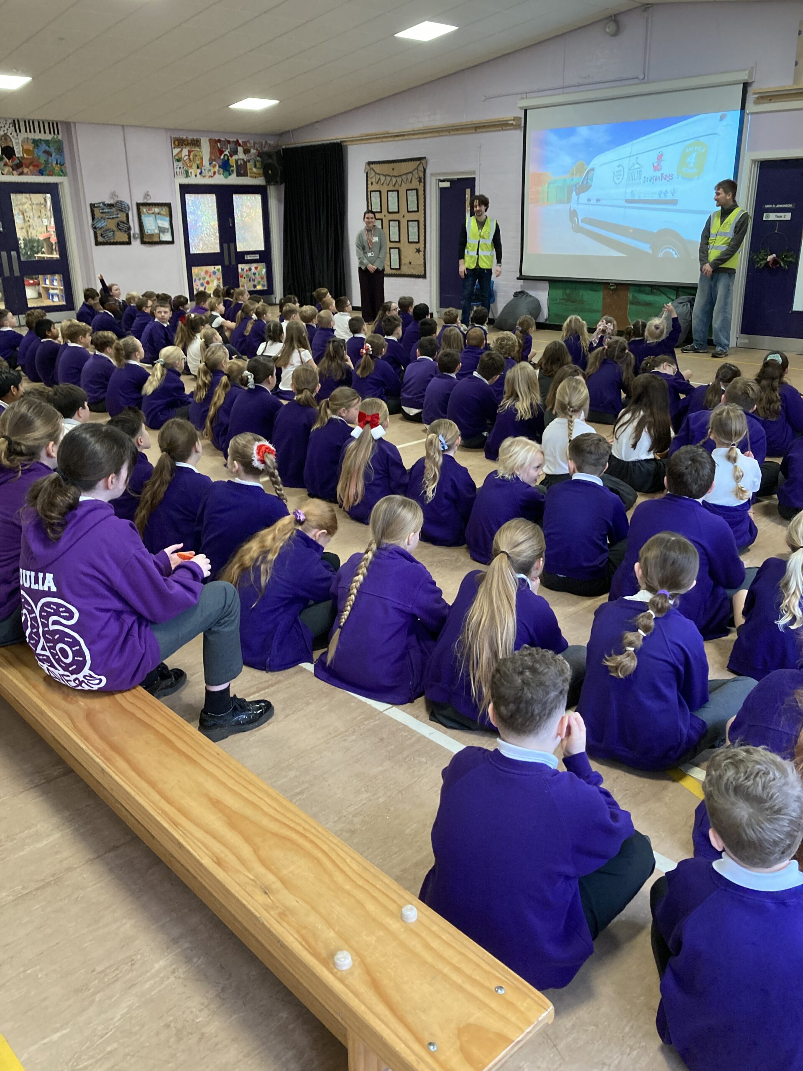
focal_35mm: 28
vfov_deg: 63.4
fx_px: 866
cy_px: 536
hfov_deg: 49.7
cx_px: 402
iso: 250
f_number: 1.8
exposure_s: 1/33
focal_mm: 3.99
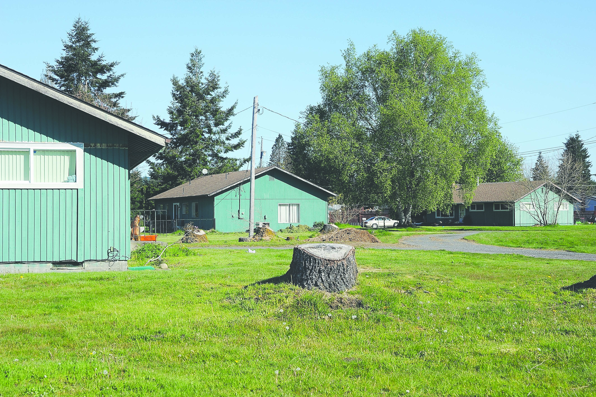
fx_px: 1026
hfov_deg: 32.4
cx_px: 298
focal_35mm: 62
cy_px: 198
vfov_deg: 21.9
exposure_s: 1/640
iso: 400
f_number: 13
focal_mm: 62
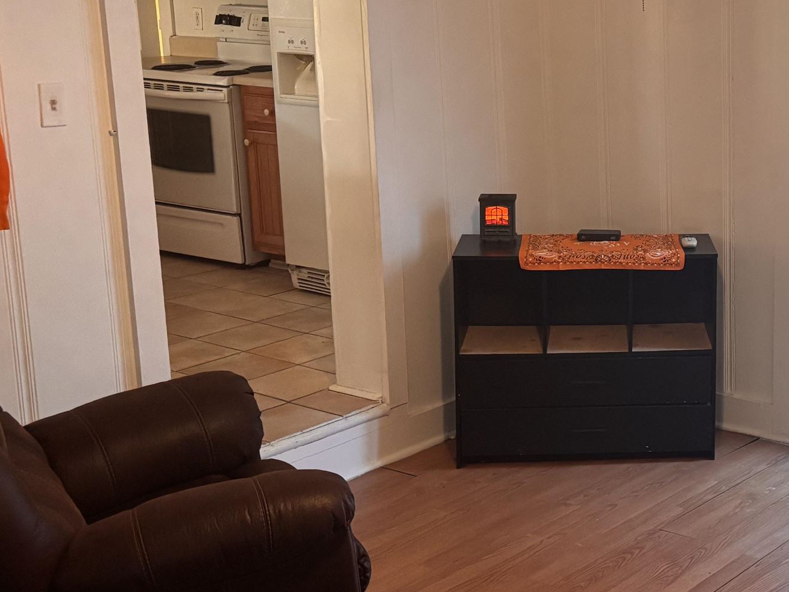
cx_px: 798
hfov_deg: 29.5
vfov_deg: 24.0
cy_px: 278
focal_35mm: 61
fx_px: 1390
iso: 320
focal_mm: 5.96
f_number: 1.6
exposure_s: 1/60
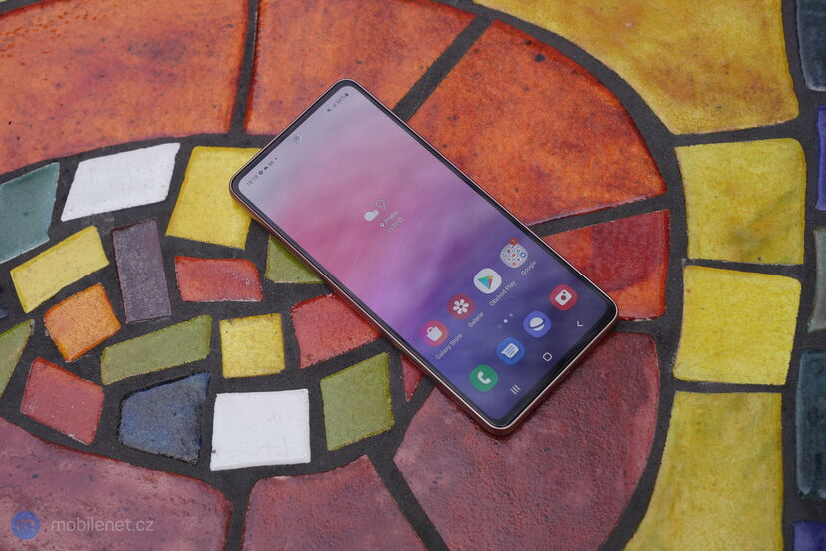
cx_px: 413
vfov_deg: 19.5
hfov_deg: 28.8
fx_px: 1606
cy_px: 276
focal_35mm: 70
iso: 640
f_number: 6.3
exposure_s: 1/200
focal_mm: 70
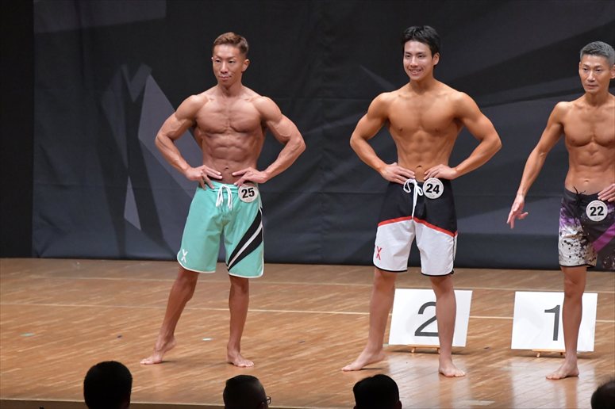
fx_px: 4610
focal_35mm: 270
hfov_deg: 7.6
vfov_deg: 5.1
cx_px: 308
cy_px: 204
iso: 8000
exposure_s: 1/400
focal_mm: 180
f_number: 5.6
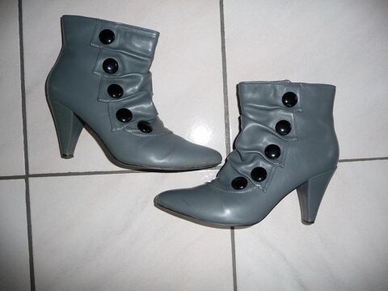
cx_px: 194
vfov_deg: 49.7
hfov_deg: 63.4
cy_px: 146
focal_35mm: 28
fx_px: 314
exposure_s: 1/30
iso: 100
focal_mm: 4.7
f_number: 3.3
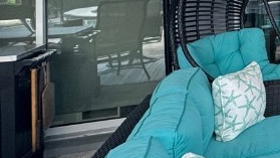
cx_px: 490
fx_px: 416
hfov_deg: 22.9
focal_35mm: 56
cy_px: -23
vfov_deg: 20.3
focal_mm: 2.22
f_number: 2.2
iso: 100
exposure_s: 1/99
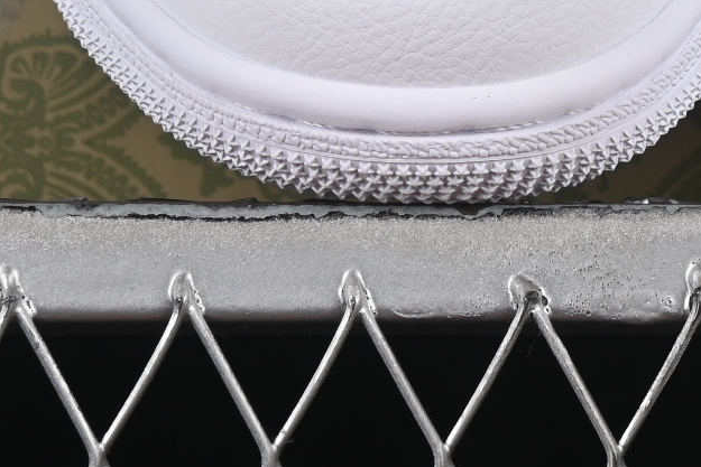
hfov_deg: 6.1
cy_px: -440
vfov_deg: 4.1
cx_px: 788
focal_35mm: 334
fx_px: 6505
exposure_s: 1/125
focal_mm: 50
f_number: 8
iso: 160
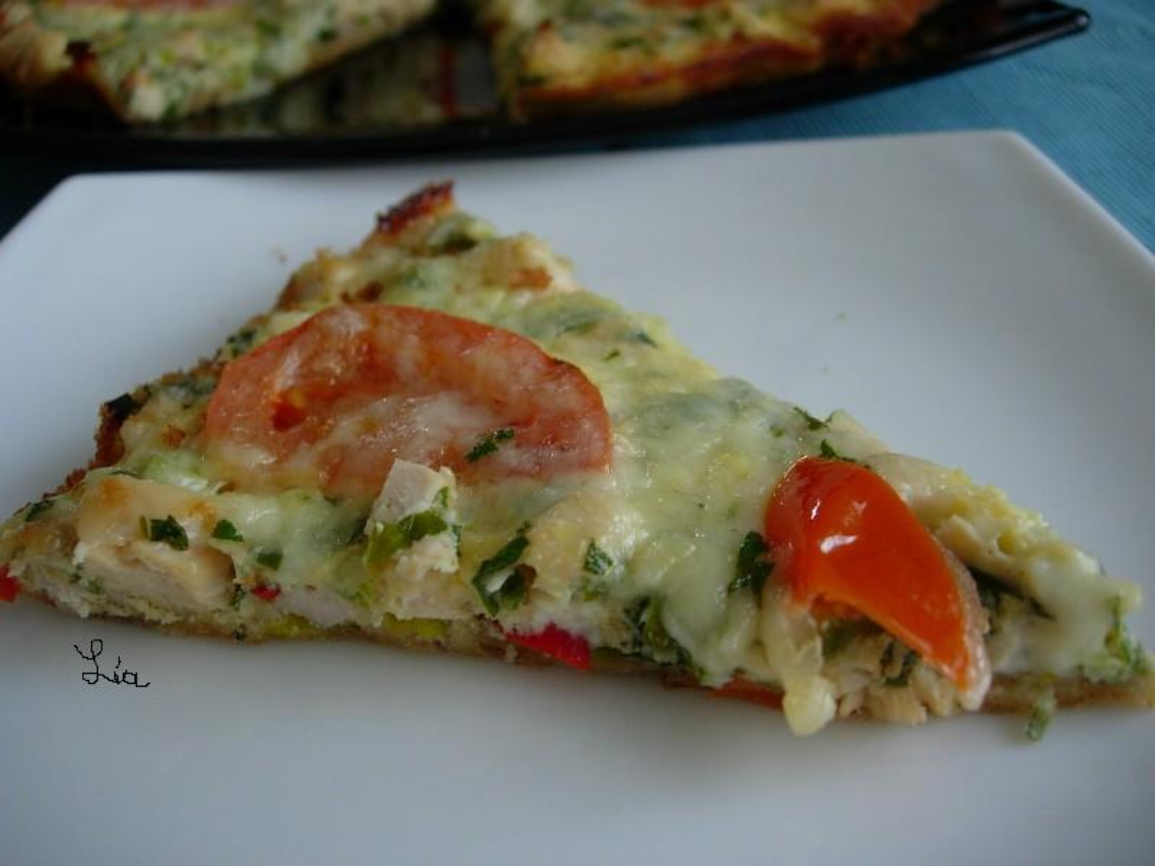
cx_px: 578
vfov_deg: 37.7
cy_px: 433
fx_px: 1268
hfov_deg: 49.0
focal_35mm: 38
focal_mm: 7.8
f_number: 2.8
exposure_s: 1/32
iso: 97
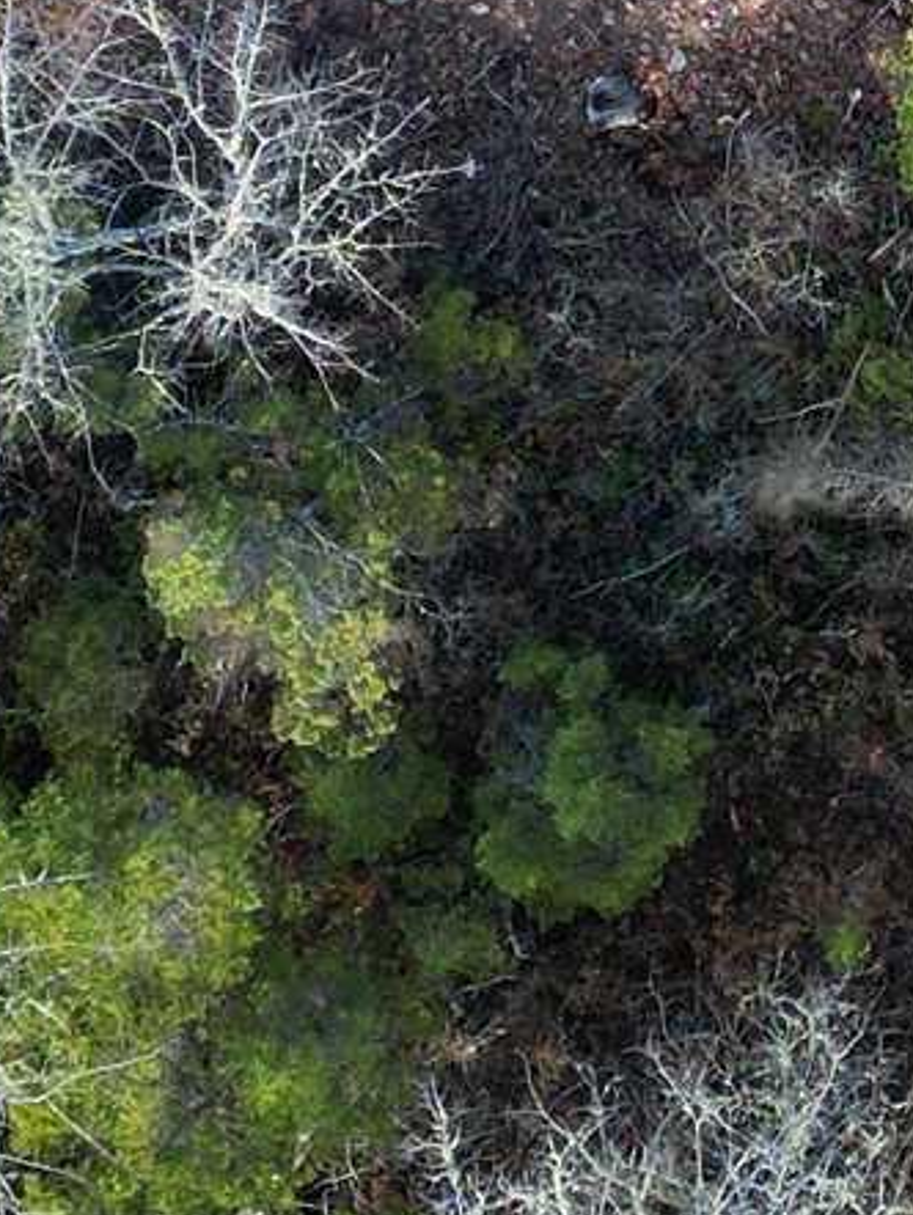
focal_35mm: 125
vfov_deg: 14.8
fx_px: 4392
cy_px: -522
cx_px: 1106
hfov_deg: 11.6
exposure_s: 1/400
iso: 130
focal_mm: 6.72
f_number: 1.7
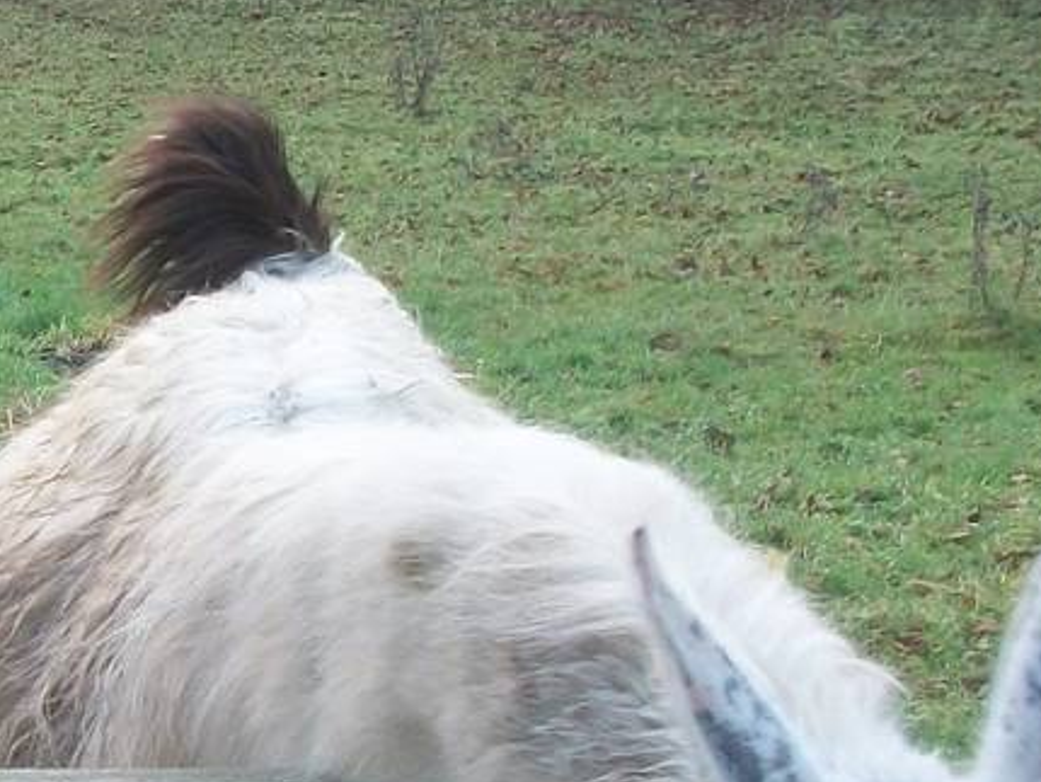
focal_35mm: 119
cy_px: 542
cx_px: -123
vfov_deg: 12.4
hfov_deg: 16.0
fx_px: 3581
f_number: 2.9
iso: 80
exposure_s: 1/40
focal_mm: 5.7
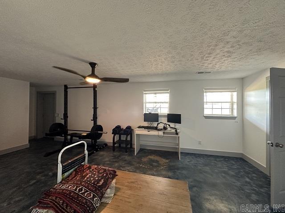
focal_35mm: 14
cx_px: 142
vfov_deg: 85.7
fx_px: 115
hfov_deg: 102.1
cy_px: 106
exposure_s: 1/74
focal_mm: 2.22
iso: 320
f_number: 2.2
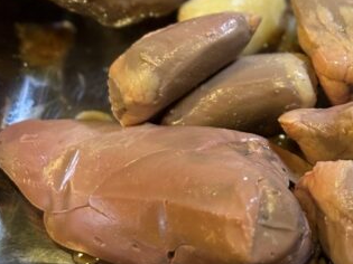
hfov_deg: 11.4
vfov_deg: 8.7
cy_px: -11
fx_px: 1723
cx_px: 461
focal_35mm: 169
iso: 50
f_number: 1.6
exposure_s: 1/51
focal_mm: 5.96
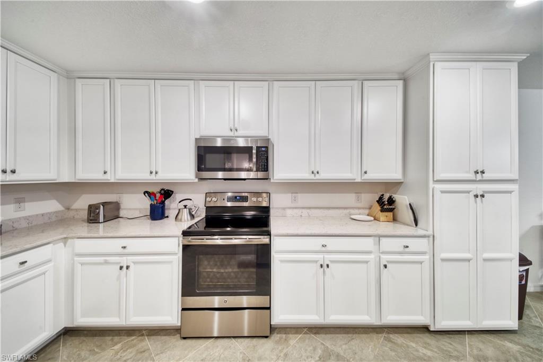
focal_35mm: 12
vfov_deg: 90.0
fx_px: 181
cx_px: 272
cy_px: 181
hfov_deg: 112.6
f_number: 11
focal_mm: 12
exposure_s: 1/25
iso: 125
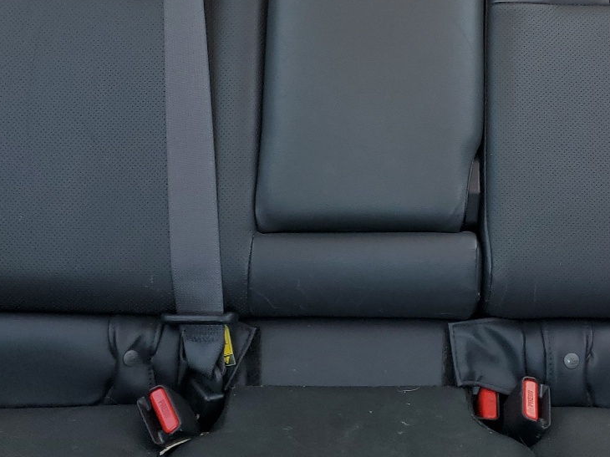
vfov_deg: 24.9
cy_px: 49
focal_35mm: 57
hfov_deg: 33.5
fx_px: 1004
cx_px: 408
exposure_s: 1/60.2
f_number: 1.5
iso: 53
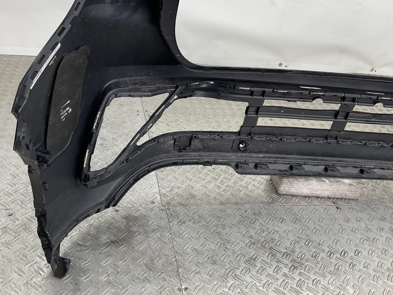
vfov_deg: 39.6
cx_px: 185
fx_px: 409
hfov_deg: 51.3
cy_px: 125
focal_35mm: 36
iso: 32
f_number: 1.8
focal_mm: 3
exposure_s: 1/120
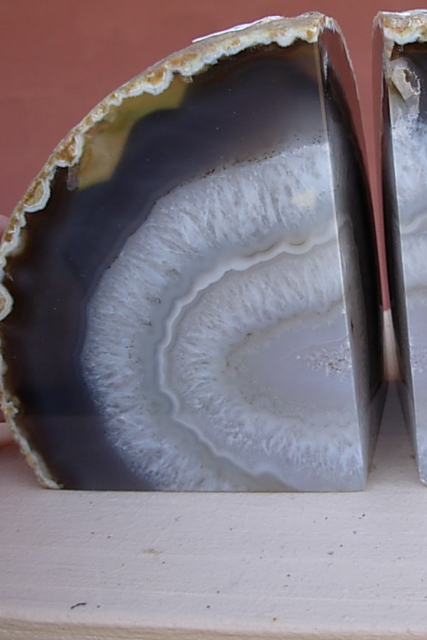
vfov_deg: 35.6
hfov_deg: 23.5
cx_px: 392
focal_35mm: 56
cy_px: 307
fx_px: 996
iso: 50
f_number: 2.9
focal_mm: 6.3
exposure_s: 1/90.5
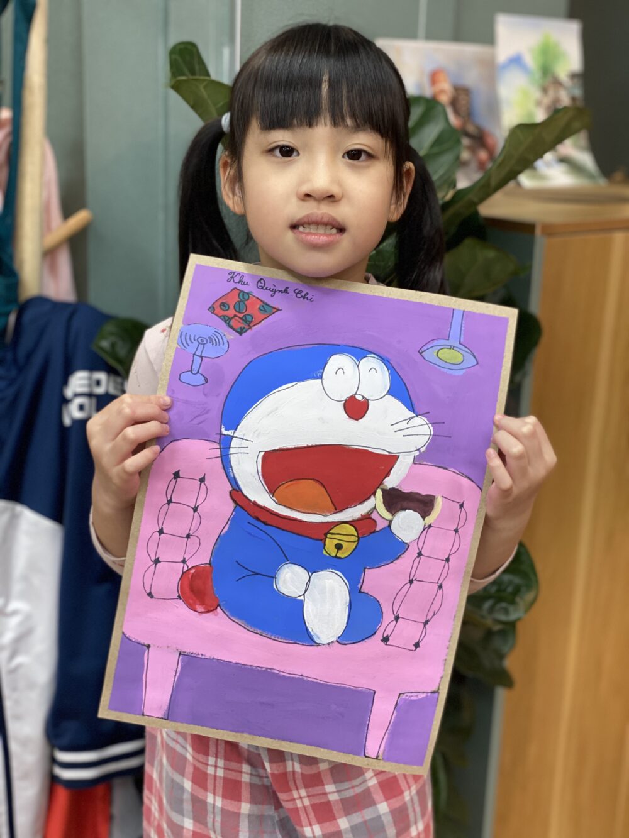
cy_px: 419
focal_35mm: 52
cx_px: 314
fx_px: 1260
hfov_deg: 28.0
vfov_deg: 36.8
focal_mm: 6
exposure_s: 1/100
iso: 200
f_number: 2
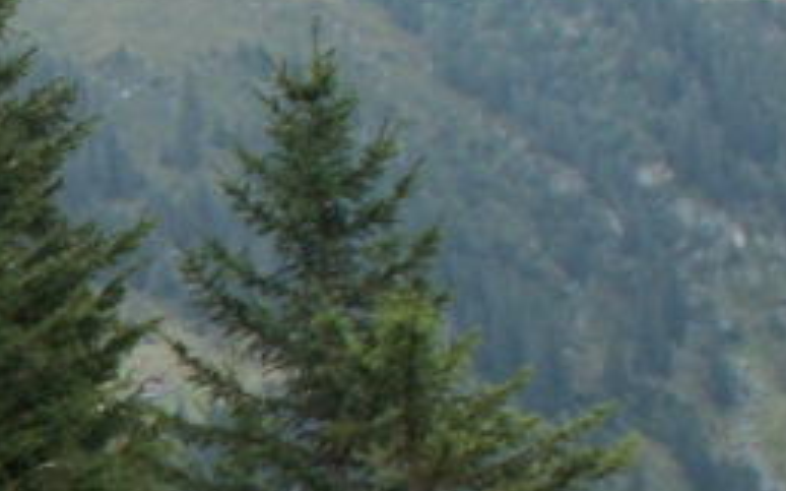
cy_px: 540
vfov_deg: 6.6
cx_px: -664
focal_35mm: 198
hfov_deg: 10.0
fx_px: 4240
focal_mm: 7.74
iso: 50
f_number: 4.5
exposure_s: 1/40
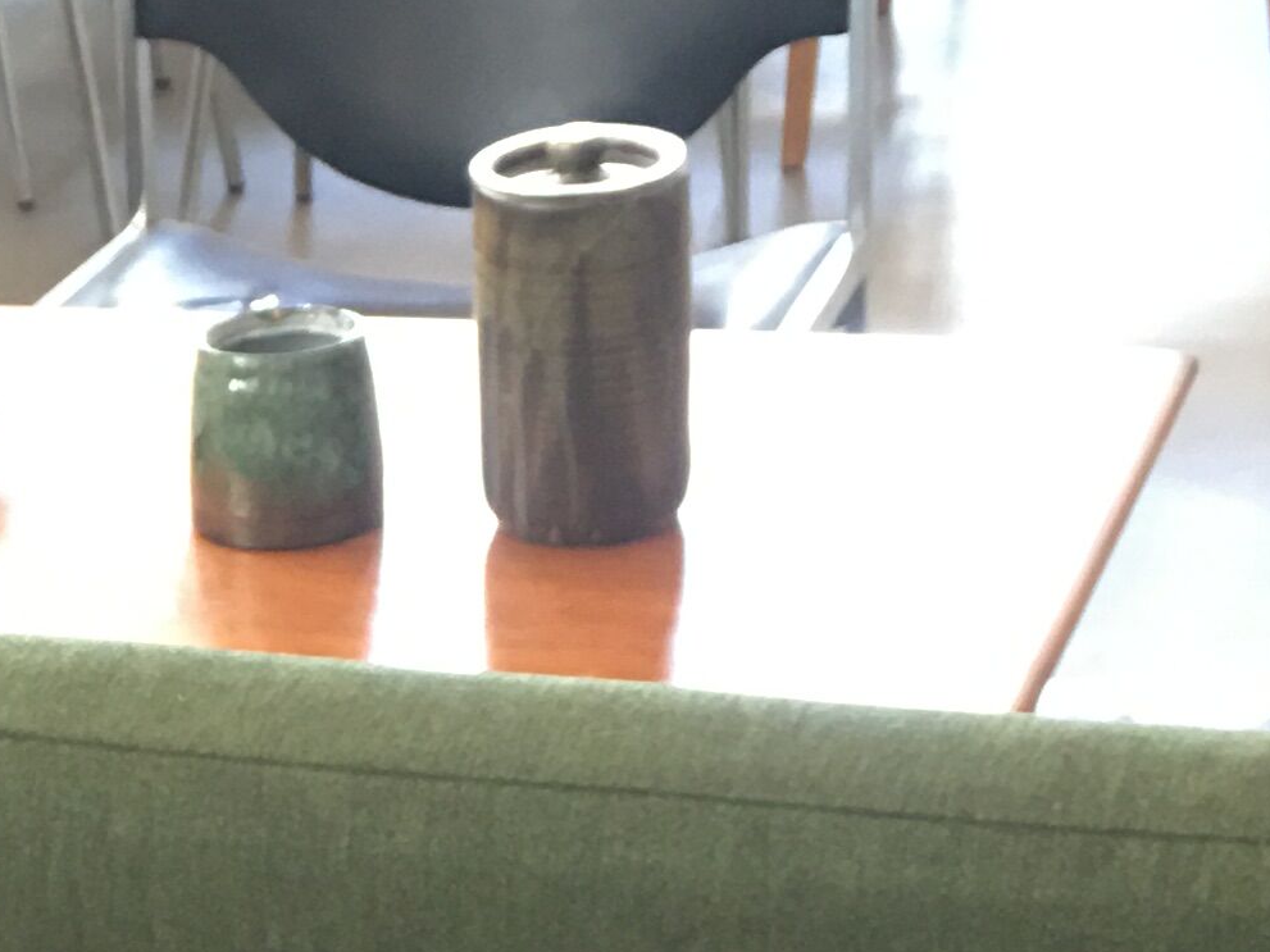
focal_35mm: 118
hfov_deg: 16.1
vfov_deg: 12.2
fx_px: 4329
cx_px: -241
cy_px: 1235
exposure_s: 1/17
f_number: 2.2
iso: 100
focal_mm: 4.15
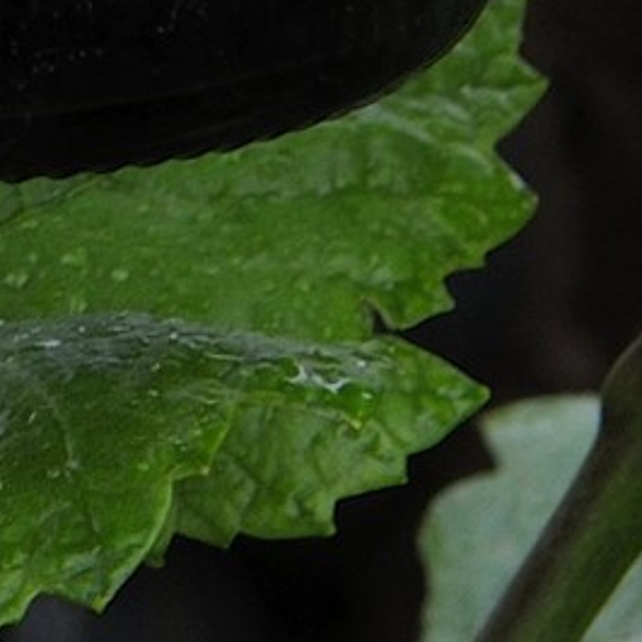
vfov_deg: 3.2
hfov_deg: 3.2
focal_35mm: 538
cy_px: -1473
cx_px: -1125
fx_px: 11289
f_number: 11
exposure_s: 1/60
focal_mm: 70
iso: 800
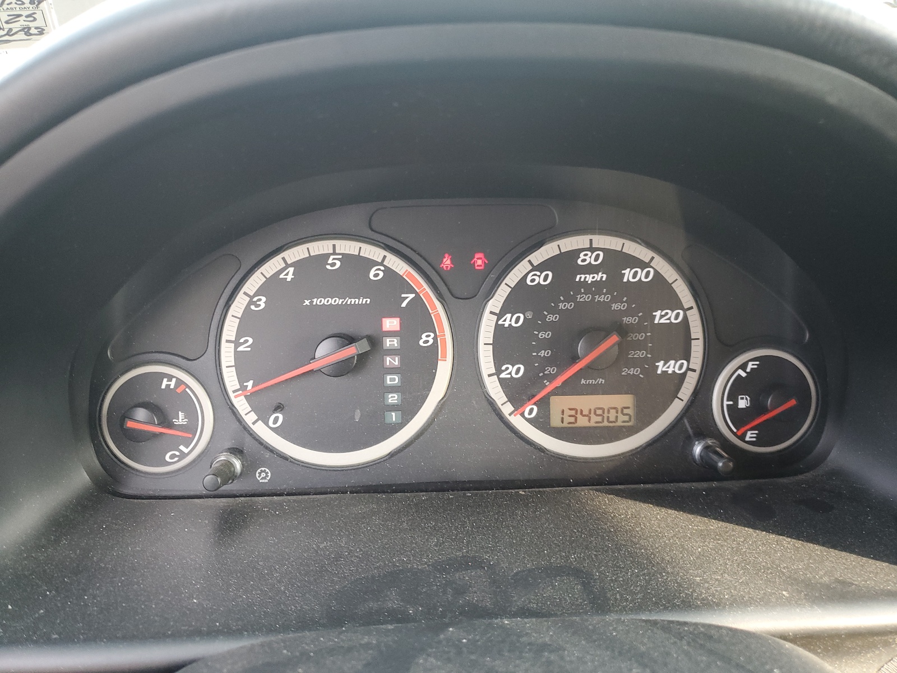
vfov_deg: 53.1
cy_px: 336
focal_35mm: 26
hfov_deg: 67.3
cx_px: 448
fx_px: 674
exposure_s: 1/120
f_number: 1.5
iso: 90
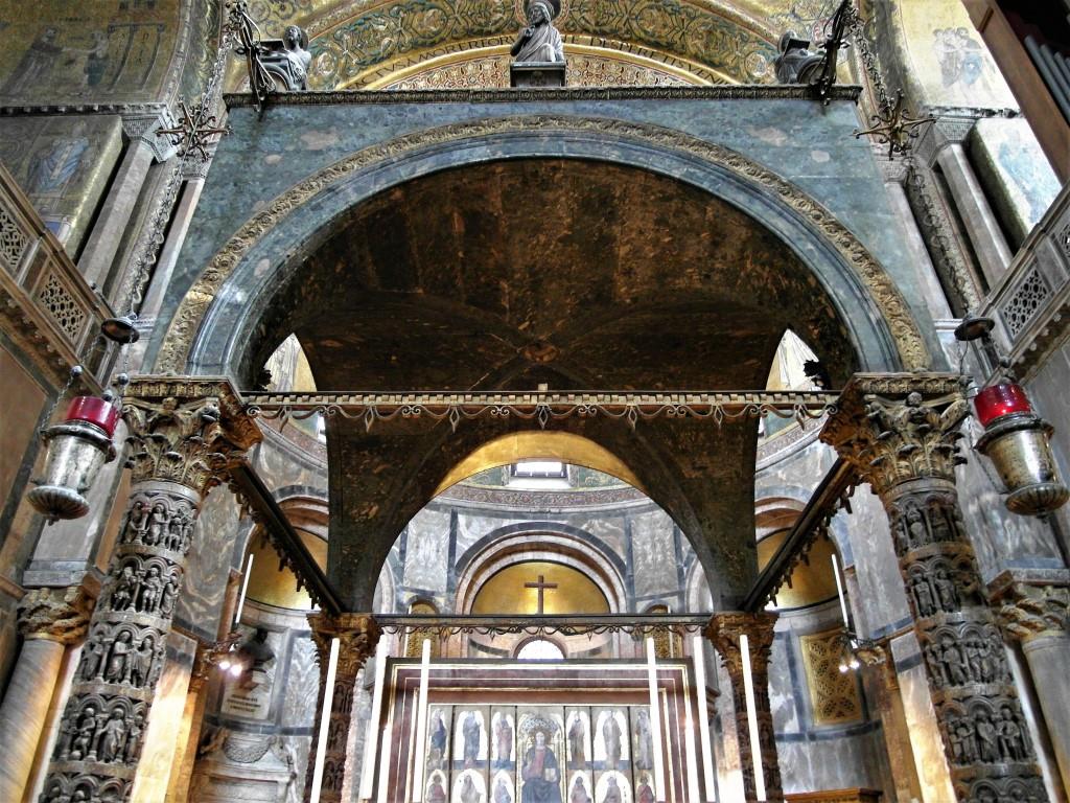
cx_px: 535
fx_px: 742
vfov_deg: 56.8
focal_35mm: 24
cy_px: 402
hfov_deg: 71.6
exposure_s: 1/8
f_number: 1.8
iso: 200
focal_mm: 5.2
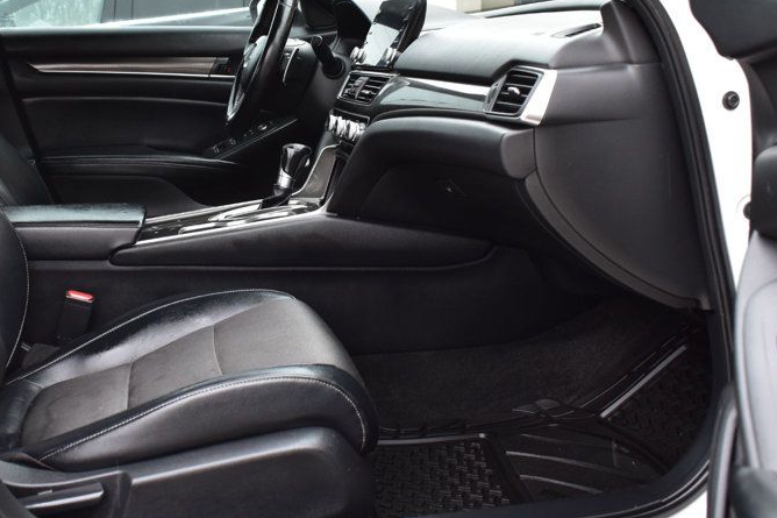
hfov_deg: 42.5
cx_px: 306
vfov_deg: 29.1
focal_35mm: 46
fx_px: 993
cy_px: 190
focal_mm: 20
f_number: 6.3
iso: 400
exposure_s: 1/25
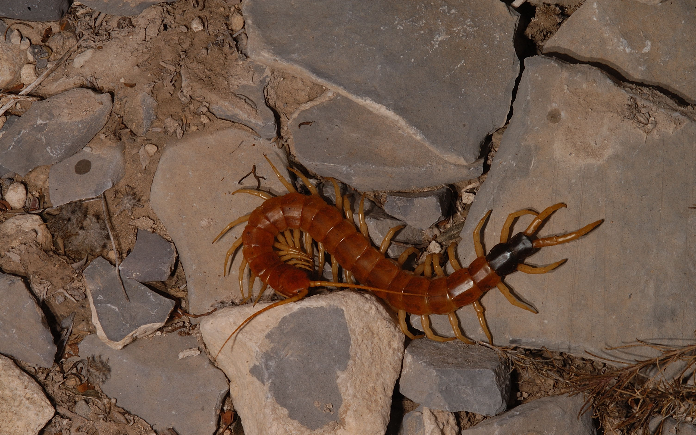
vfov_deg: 8.2
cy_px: 227
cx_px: 348
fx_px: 3045
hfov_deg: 13.0
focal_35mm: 161
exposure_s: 1/160
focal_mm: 105
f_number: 36
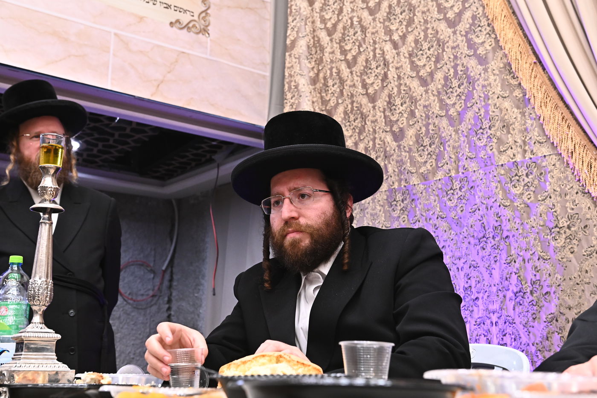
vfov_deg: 26.0
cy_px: 199
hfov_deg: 38.2
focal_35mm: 52
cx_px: 298
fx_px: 862
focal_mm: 52
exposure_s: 1/160
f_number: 7.1
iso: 3200
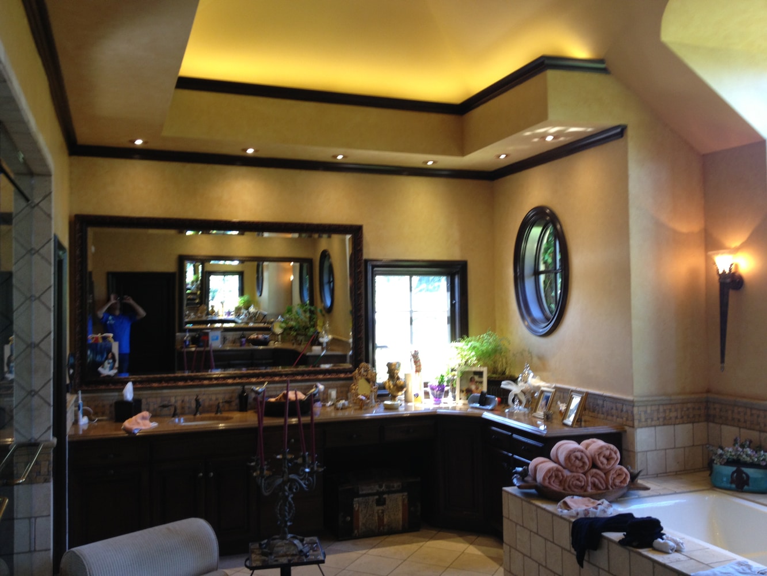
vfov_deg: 40.7
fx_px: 776
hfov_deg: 52.6
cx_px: 384
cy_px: 288
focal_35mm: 35
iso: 80
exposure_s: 1/20
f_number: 2.4
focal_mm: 4.28
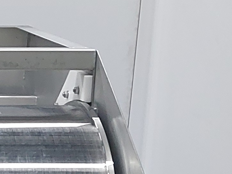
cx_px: -233
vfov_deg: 9.6
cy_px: 219
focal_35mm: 152
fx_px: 1019
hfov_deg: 11.7
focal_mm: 4
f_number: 1.8
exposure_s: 1/50
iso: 400
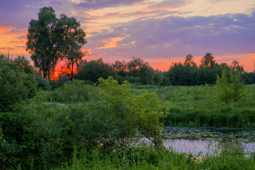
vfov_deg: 17.9
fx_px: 538
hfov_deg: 26.7
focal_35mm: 76
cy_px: 85
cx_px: 128
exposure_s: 1/30
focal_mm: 50.5
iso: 320
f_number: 8
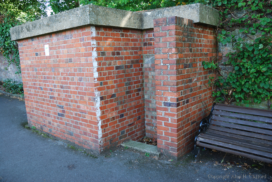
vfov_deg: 43.7
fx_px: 227
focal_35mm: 30
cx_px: 136
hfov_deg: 61.9
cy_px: 91
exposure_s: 1/50
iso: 100
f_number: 3.8
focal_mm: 20
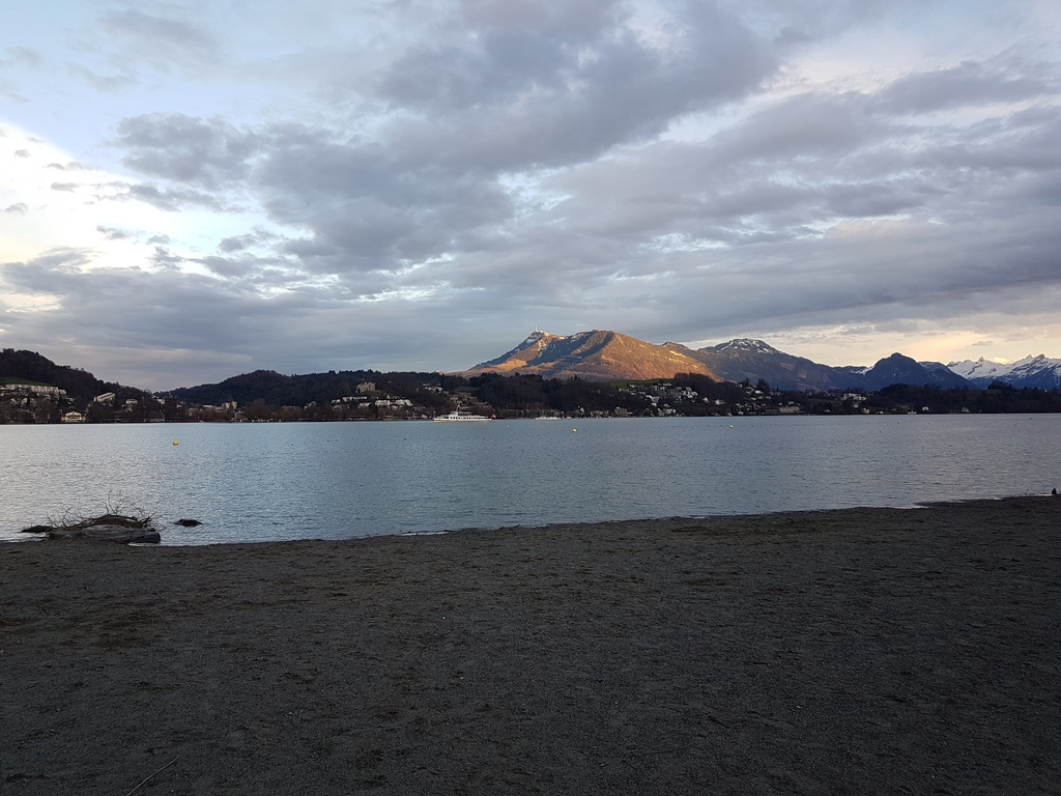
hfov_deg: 67.3
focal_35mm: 26
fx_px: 797
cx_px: 530
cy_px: 398
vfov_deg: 53.1
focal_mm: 4.2
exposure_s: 1/211
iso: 40
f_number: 1.7
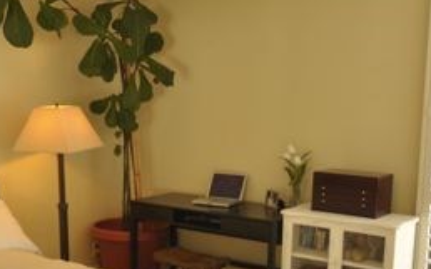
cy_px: 208
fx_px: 622
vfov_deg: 24.1
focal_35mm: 53
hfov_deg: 38.2
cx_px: 221
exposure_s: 1/13
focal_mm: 14
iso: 200
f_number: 5
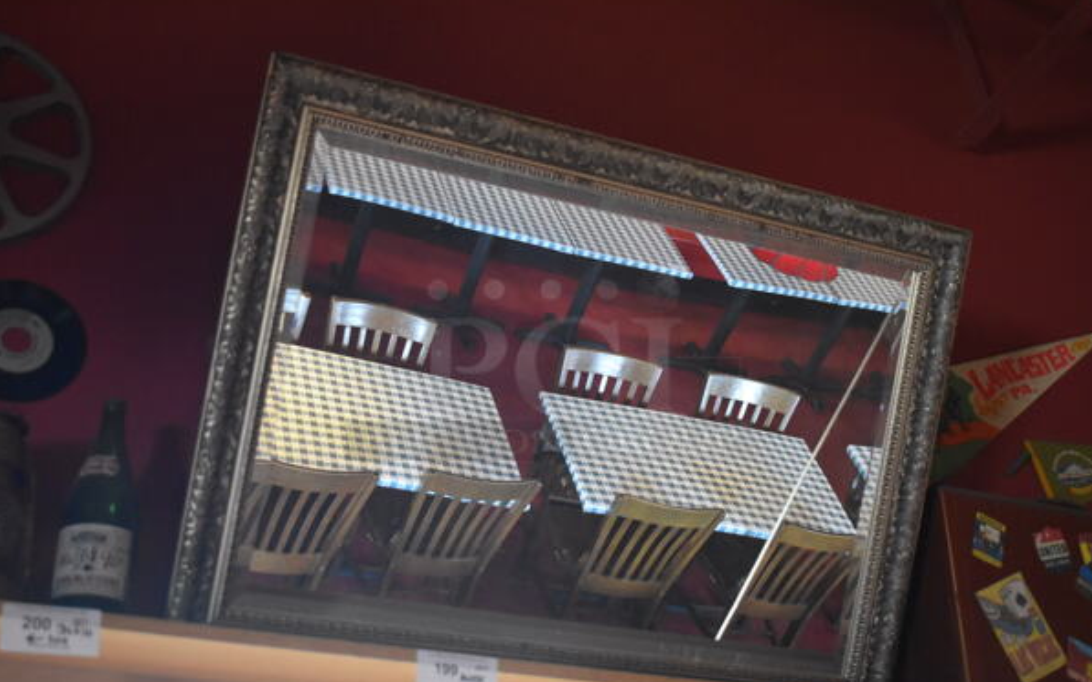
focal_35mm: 50
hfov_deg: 40.3
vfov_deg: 25.8
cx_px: 551
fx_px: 1488
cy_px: 364
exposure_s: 1/125
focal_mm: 32
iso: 3600
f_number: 4.5
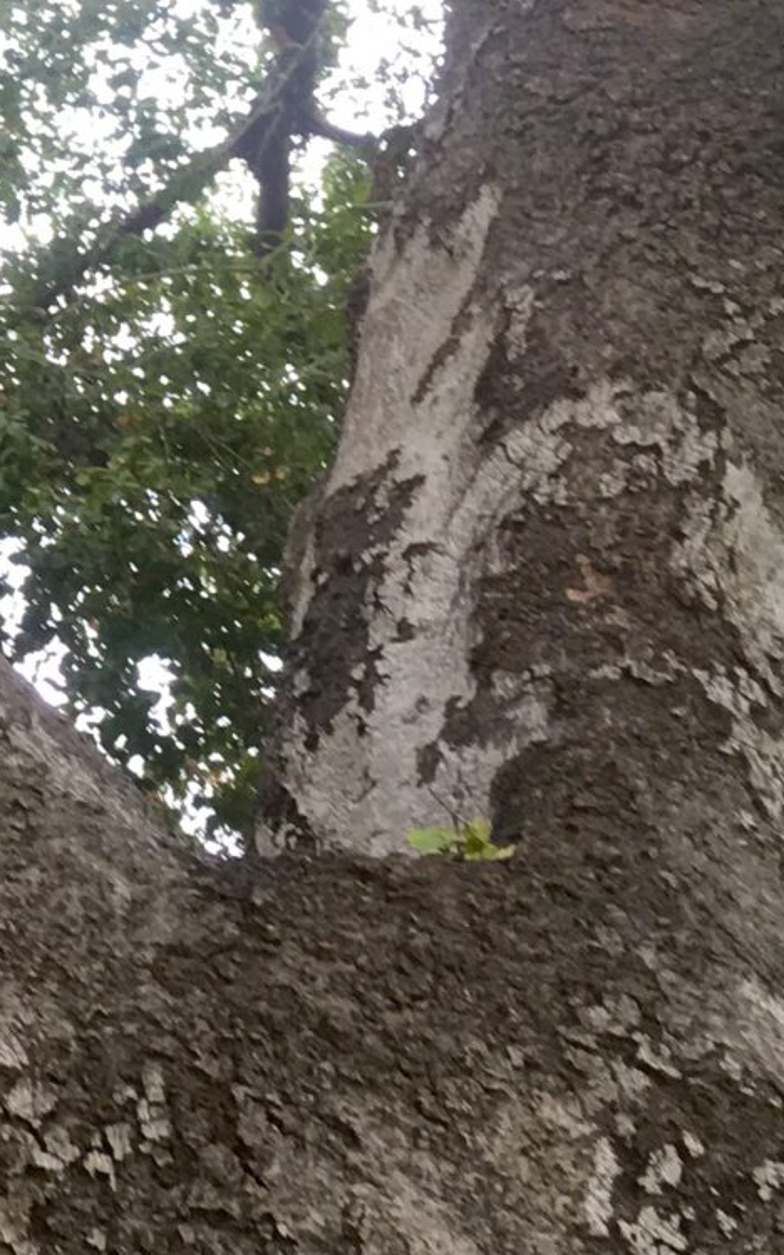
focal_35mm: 105
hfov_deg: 11.0
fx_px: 3590
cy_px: 106
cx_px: -933
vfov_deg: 19.4
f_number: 2.2
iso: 40
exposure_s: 1/120
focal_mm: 4.15
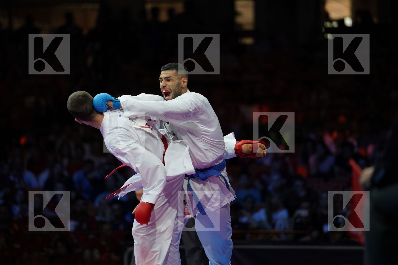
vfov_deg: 6.9
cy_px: 132
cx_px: 199
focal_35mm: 198
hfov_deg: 10.4
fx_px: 2189
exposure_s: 1/1000
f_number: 2.8
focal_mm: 198
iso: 800
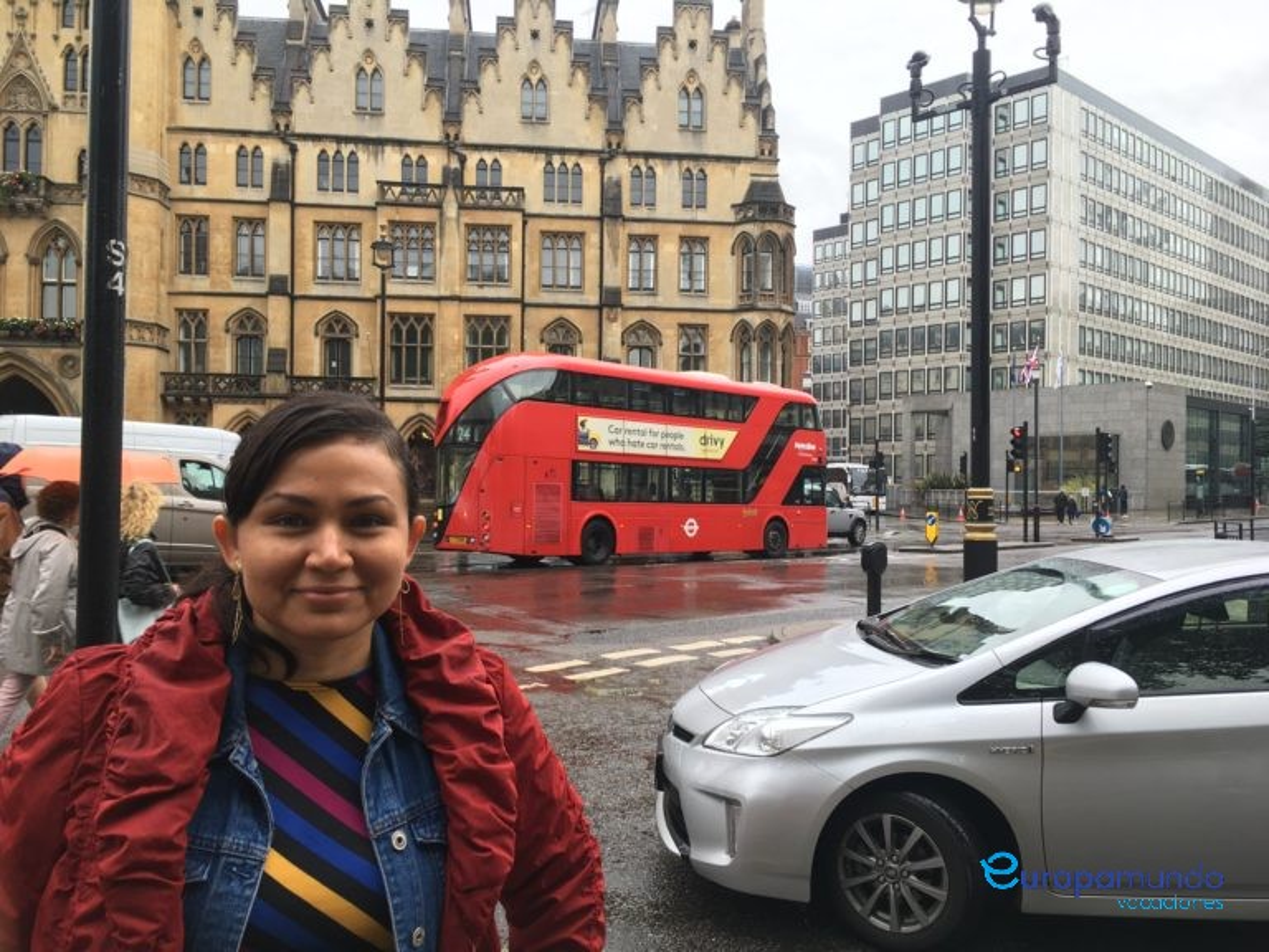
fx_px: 1063
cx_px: 634
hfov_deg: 61.7
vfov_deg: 48.2
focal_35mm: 29
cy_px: 476
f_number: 2.2
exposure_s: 1/108
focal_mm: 4.15
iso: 25
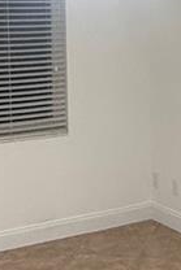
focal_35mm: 84
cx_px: 132
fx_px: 632
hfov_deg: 16.2
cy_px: 62
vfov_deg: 23.9
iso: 400
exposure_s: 1/60
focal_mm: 2.22
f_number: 2.2
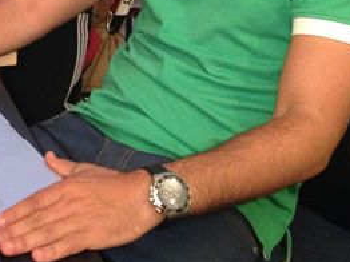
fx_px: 899
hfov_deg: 21.3
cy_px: -61
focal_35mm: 89
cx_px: 1
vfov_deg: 15.9
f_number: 2.4
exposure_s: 1/17
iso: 400
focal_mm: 4.28
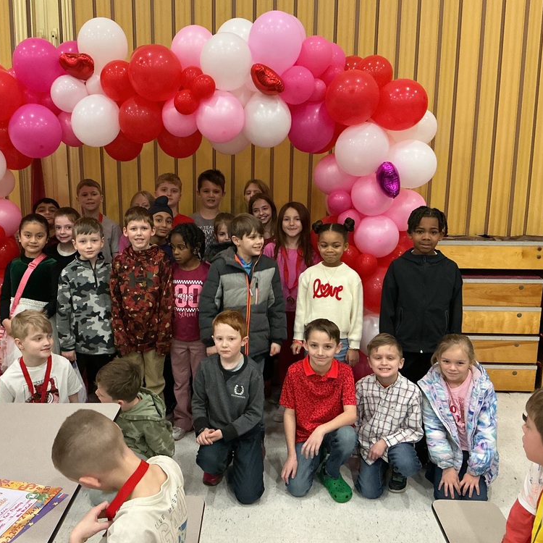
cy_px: 266
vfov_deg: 47.2
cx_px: 216
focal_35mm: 35
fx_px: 621
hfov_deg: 46.9
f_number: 1.8
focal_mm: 3
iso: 250
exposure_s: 1/60
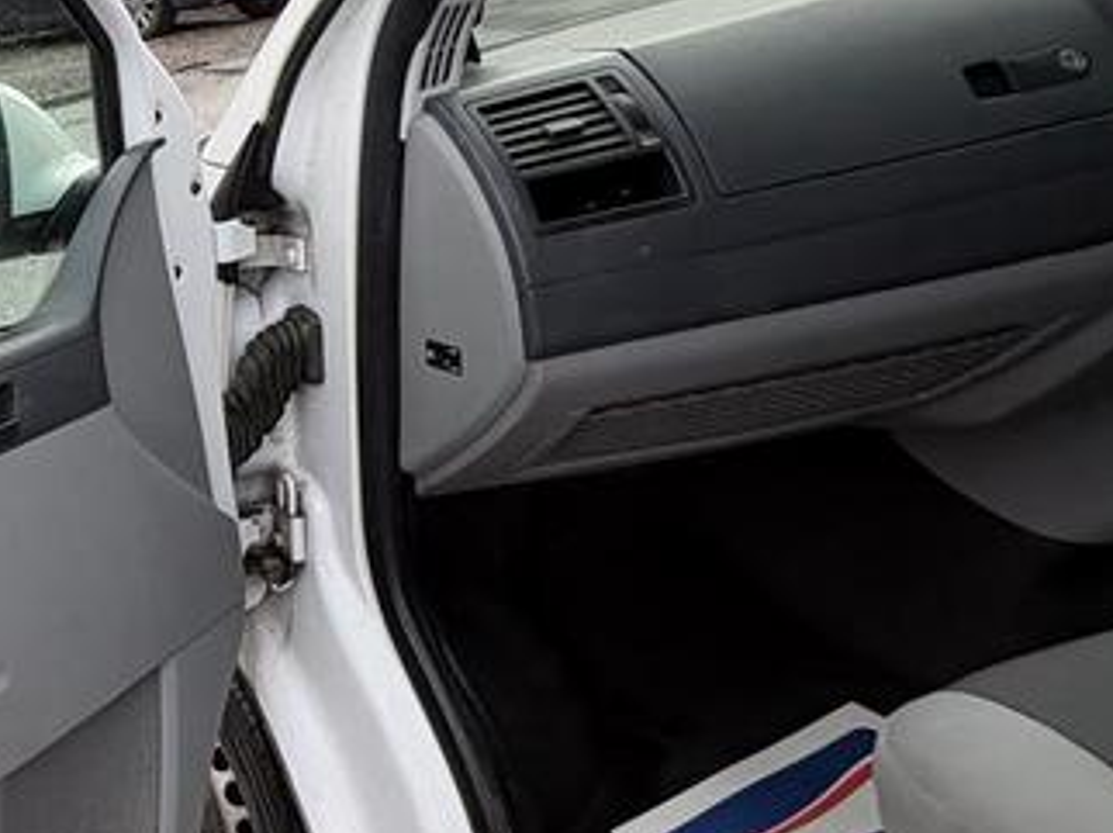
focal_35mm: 39
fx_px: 1253
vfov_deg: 36.8
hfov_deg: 35.4
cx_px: -280
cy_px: 411
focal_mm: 2.22
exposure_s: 1/204
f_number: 2.2
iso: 40
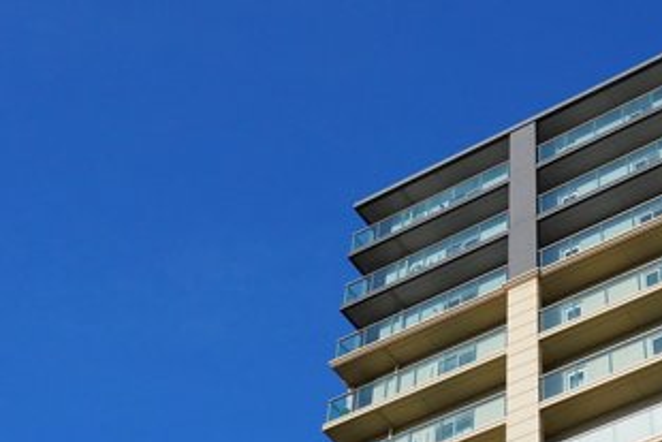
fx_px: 1361
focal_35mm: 74
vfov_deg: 18.4
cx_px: 480
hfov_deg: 27.0
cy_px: 282
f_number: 10
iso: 1600
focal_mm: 25
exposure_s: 1/3200
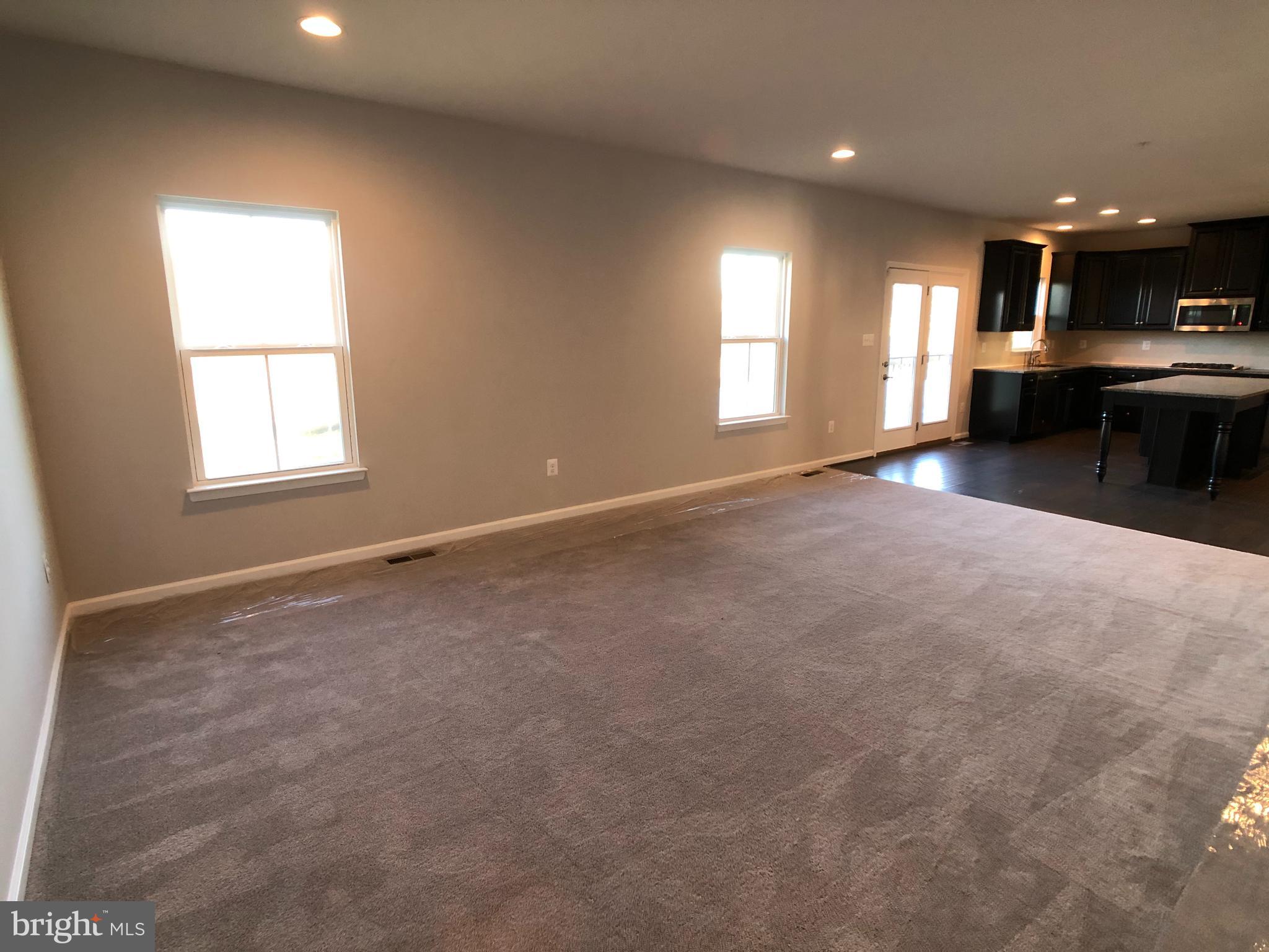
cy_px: 476
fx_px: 1026
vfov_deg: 49.7
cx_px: 634
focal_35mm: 28
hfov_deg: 63.4
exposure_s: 1/15
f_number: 1.8
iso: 50
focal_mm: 3.99
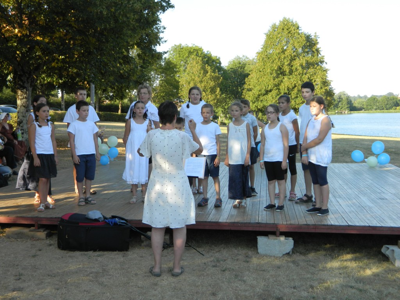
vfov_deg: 30.9
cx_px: 200
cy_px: 150
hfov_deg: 40.4
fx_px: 543
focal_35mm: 47
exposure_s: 1/200
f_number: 3.6
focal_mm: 8.4
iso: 80
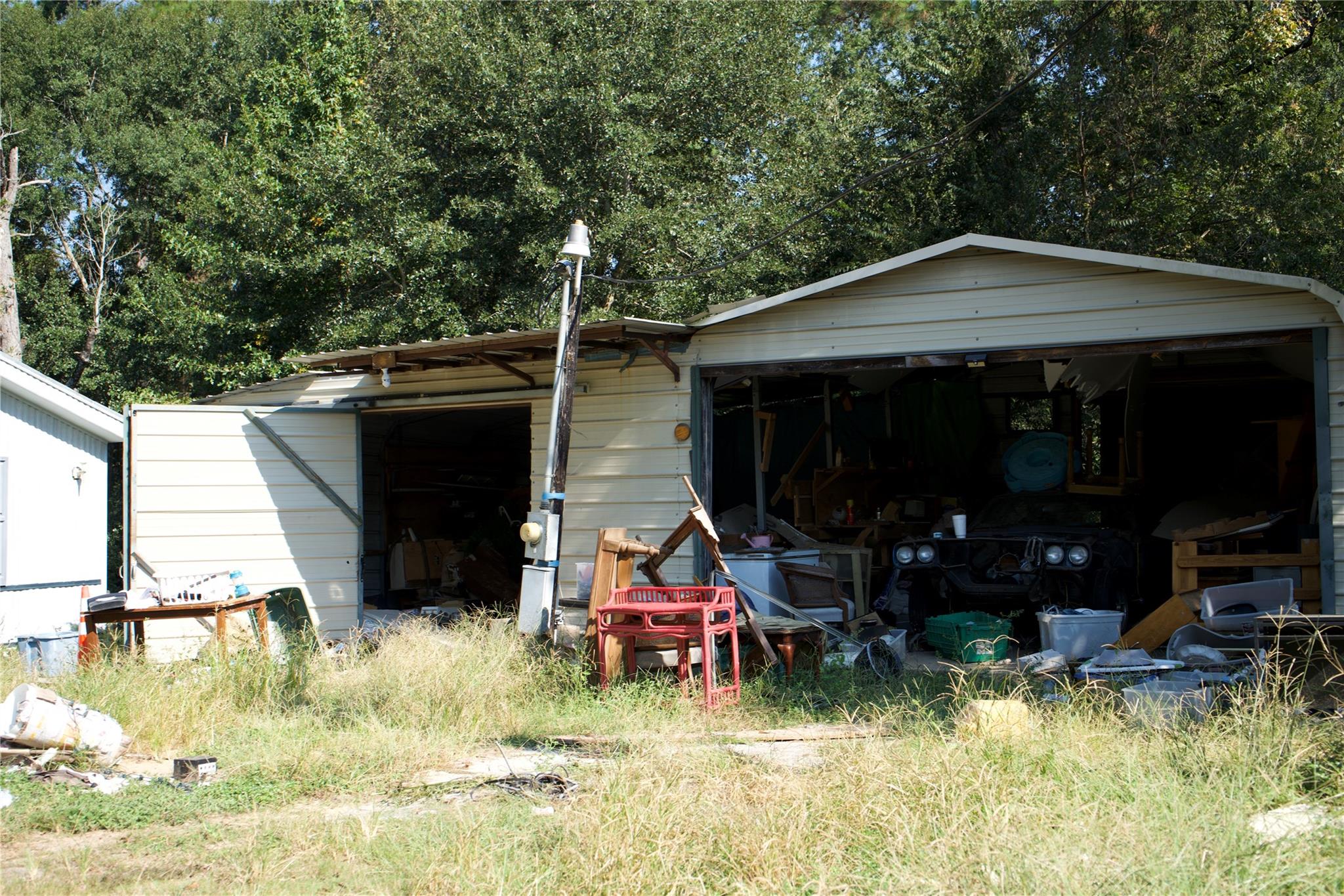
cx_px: 672
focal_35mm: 43
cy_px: 448
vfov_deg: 31.2
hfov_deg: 45.4
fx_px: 1605
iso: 100
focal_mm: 43
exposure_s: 1/125
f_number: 6.3
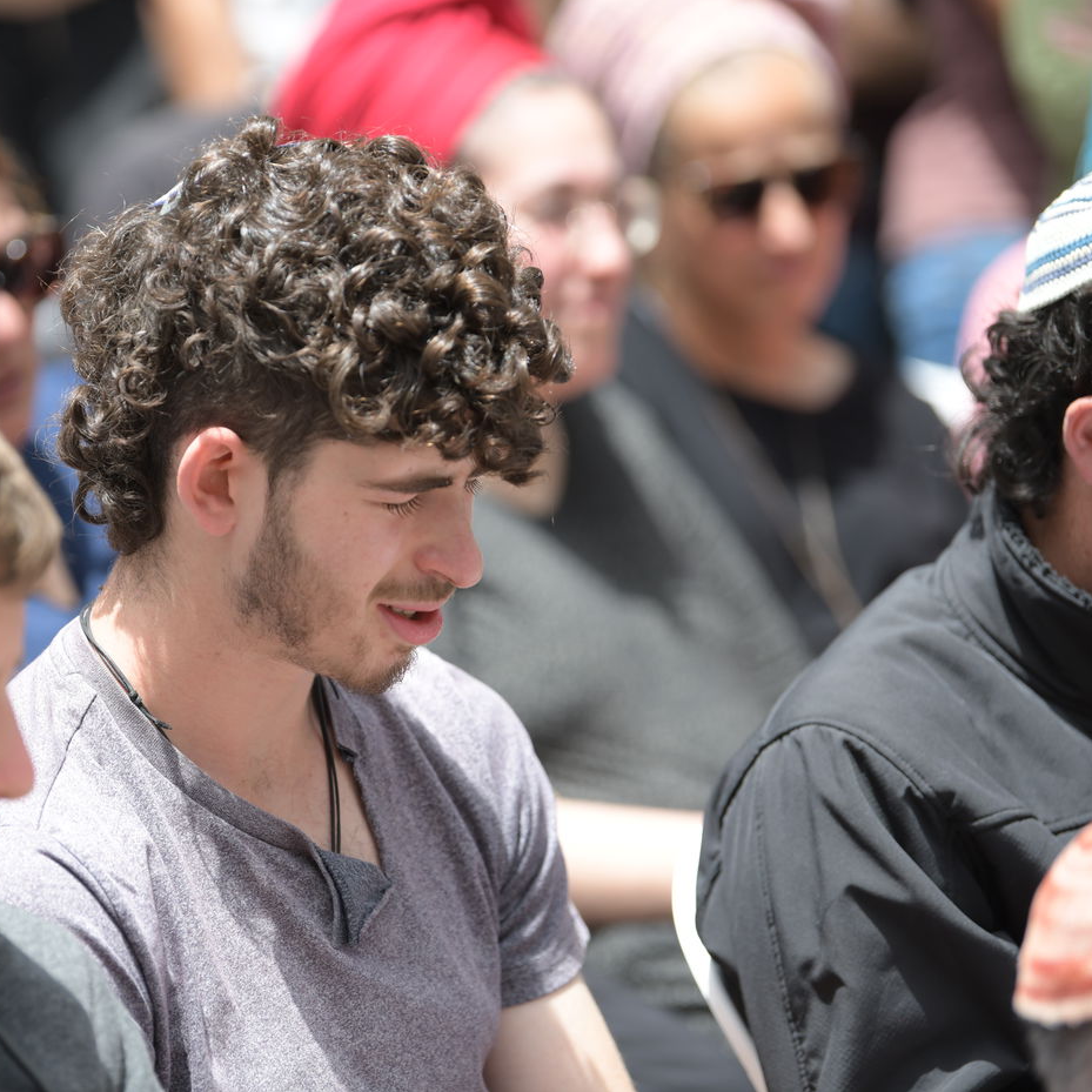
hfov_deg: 9.1
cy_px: 545
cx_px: 356
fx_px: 6853
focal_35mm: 192
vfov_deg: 9.1
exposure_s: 1/2000
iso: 500
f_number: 2.8
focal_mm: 150
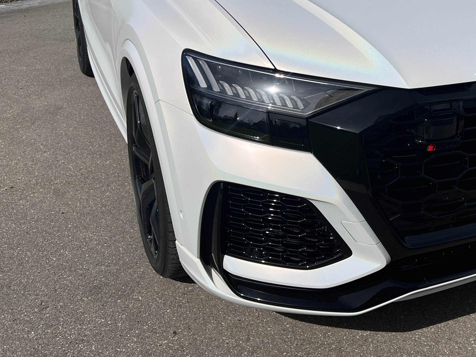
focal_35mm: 44
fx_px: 605
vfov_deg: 32.1
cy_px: 79
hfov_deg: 41.2
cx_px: 378
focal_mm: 5.7
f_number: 1.5
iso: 50
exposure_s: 1/8696
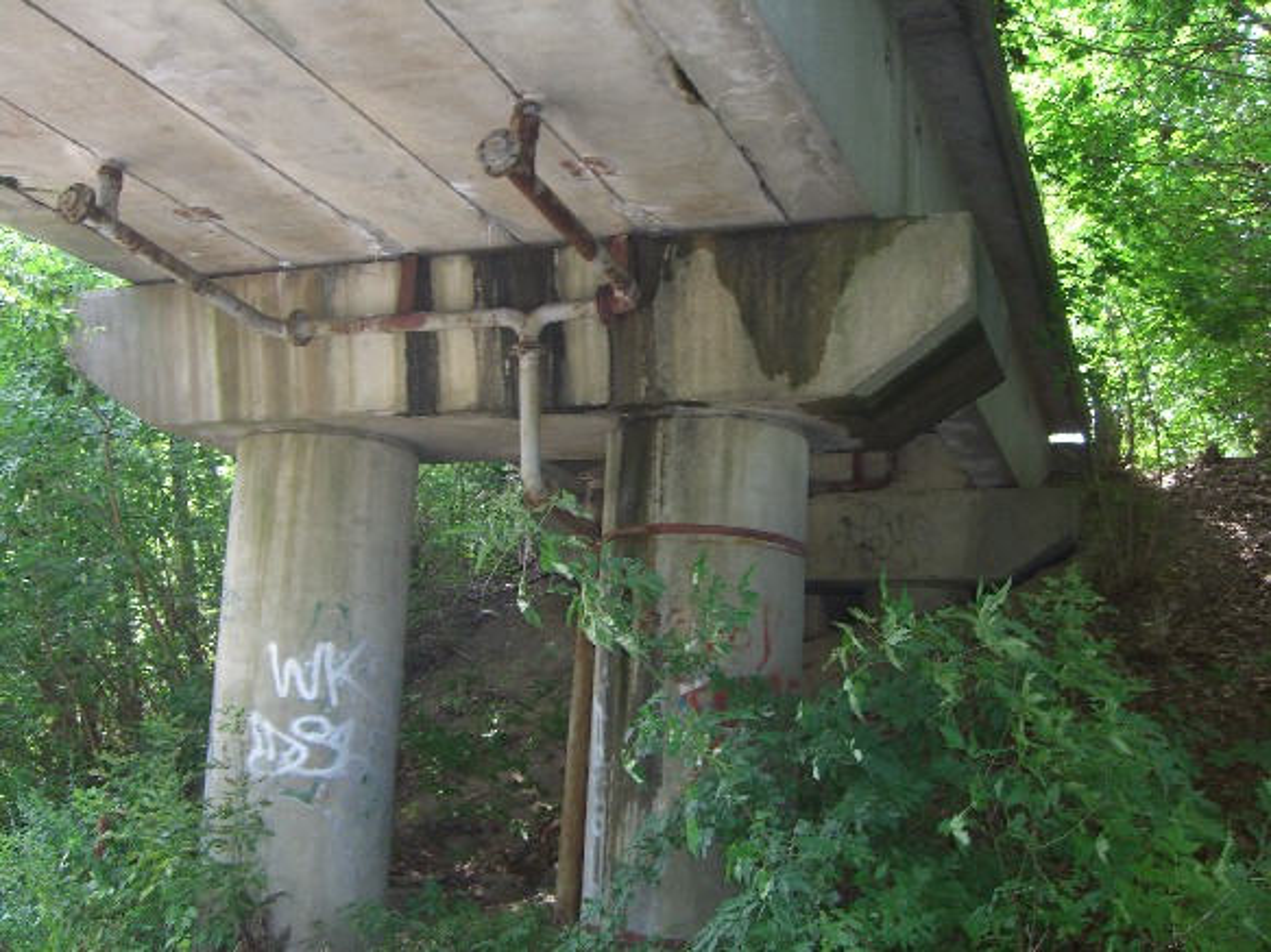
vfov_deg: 37.7
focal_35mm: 38
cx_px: 636
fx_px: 1395
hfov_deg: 49.0
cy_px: 476
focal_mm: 7.9
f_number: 2.8
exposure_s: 1/60
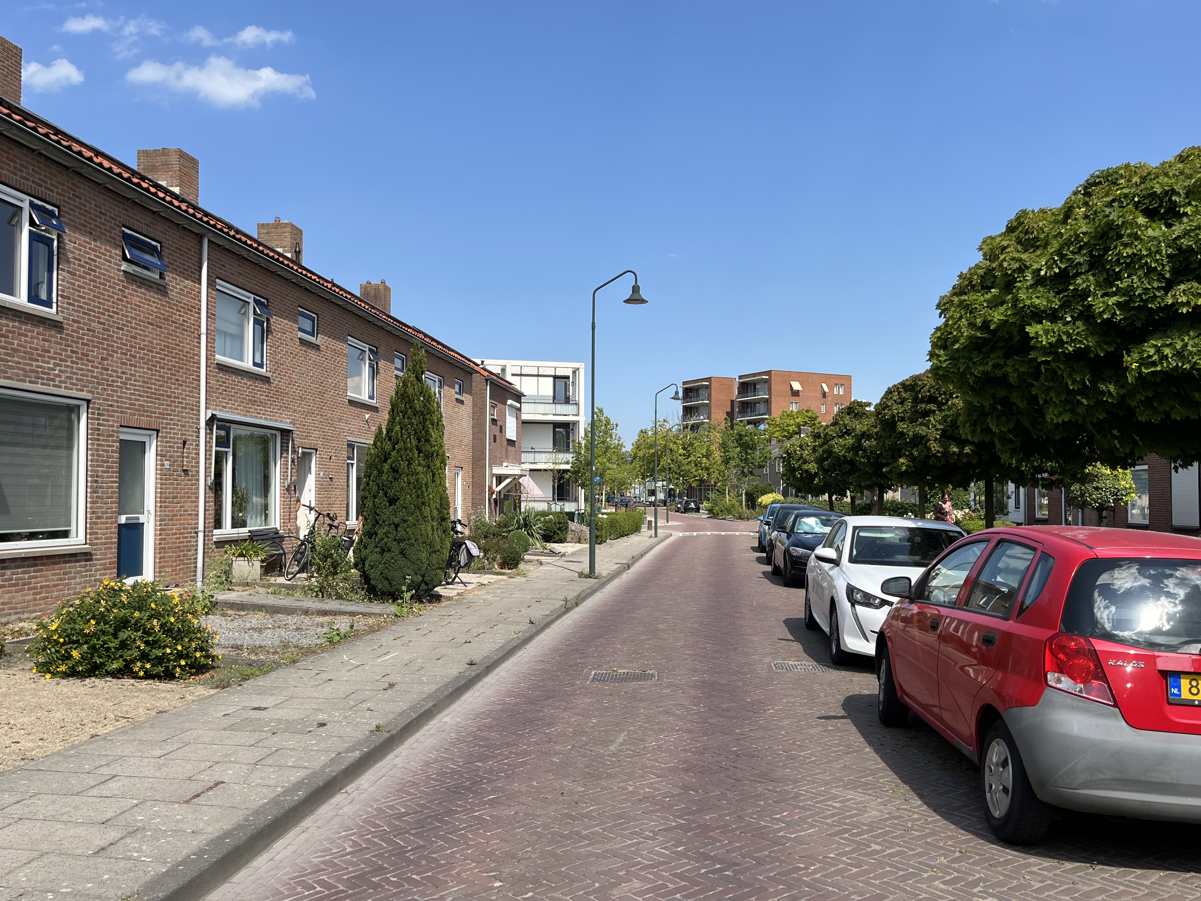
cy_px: 455
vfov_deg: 46.8
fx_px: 1041
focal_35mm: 30
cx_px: 575
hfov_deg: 59.9
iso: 50
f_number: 1.6
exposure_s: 1/3215
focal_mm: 5.1
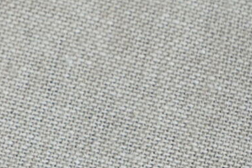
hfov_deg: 7.6
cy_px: -38
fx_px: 1778
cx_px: -333
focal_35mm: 254
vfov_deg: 5.4
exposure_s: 1/160
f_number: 8
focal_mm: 50
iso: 1600
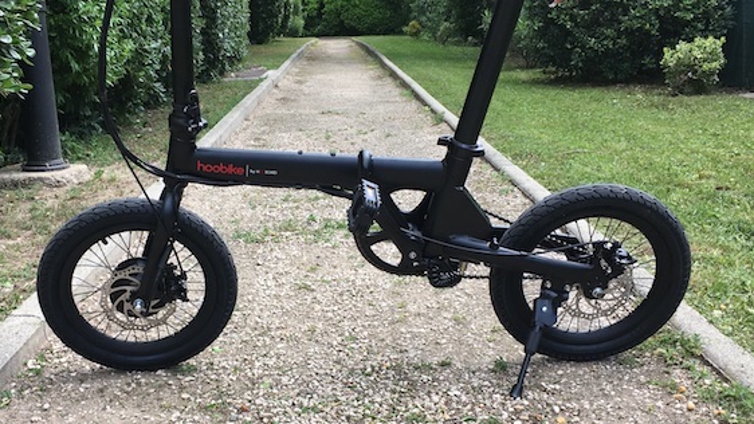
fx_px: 900
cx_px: 323
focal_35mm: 45
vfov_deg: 26.4
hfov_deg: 45.4
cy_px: 266
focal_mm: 4.15
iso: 25
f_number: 2.2
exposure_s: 1/416
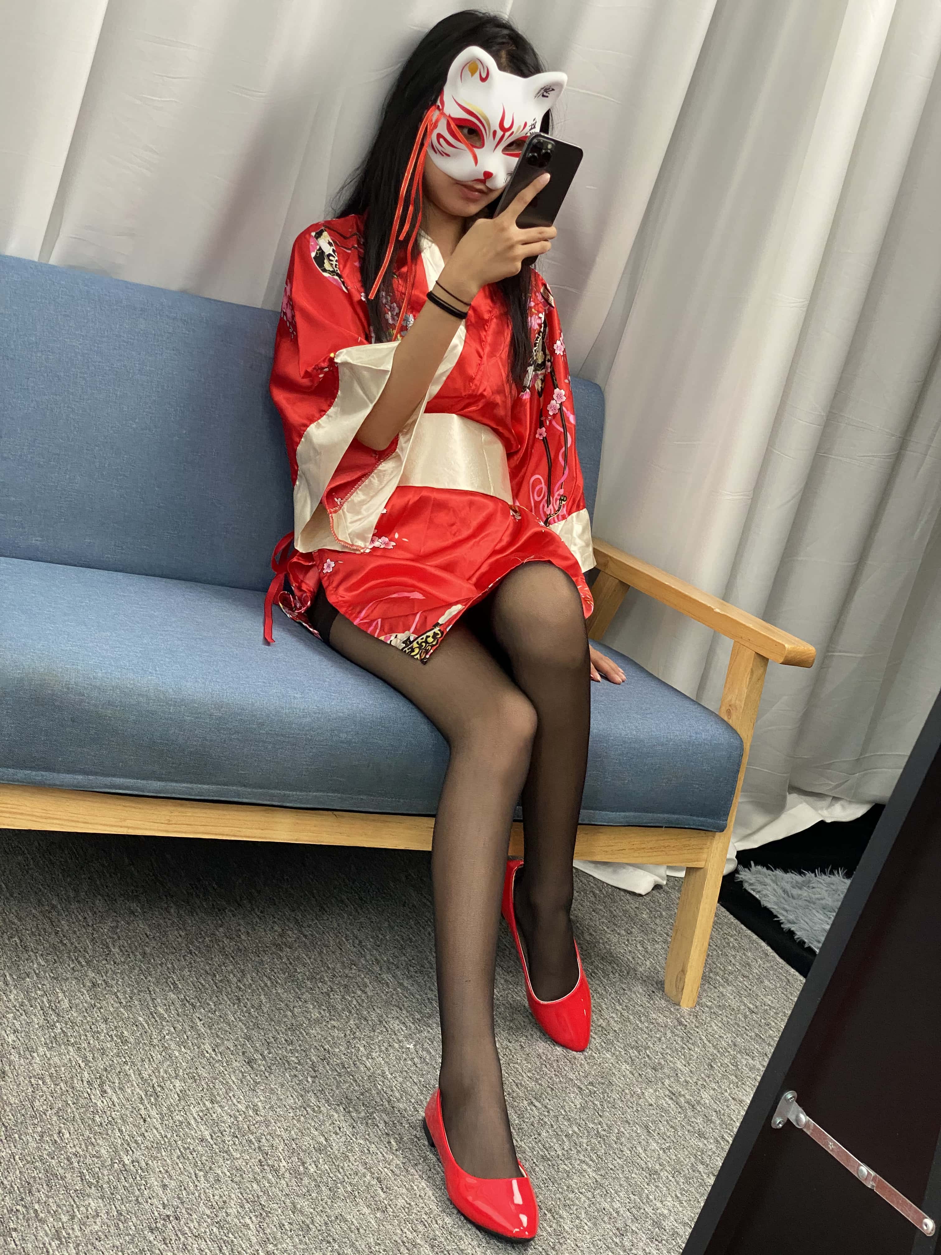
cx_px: 470
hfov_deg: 28.0
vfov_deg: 36.8
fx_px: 1885
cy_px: 628
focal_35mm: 52
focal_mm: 6
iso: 160
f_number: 2
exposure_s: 1/122
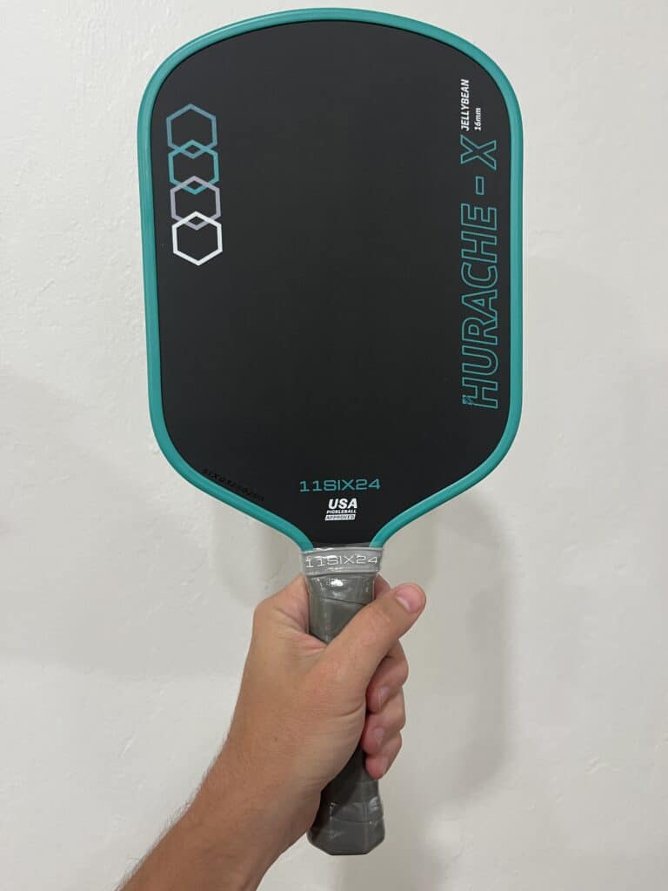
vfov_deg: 67.3
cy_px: 446
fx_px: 669
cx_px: 334
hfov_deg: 53.1
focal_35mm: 26
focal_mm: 5.1
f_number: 1.6
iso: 200
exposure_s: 1/60
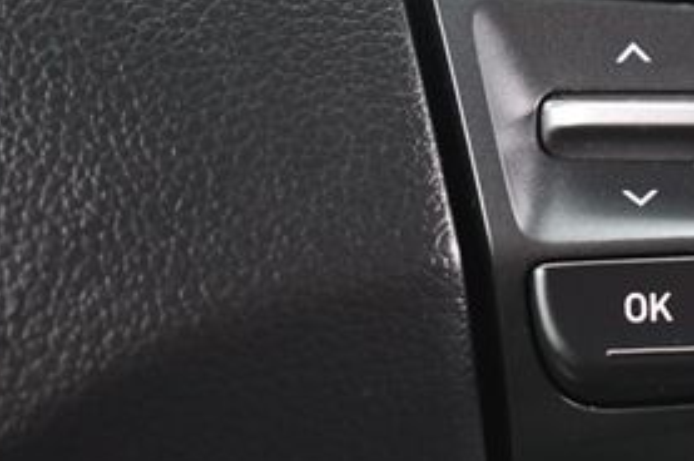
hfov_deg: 20.4
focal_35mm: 97
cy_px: 128
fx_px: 1868
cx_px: 684
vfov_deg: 14.0
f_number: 4.2
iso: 1400
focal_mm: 28
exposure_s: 1/125
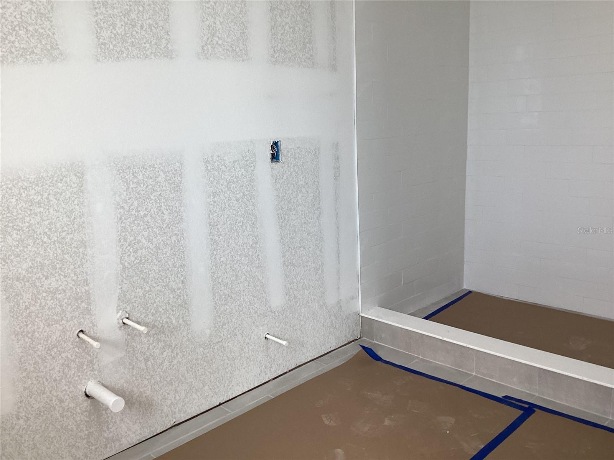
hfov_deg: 58.4
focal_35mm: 31
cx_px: 307
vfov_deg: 45.4
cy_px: 230
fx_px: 550
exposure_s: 1/50
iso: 80
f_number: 2.4
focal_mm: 3.3
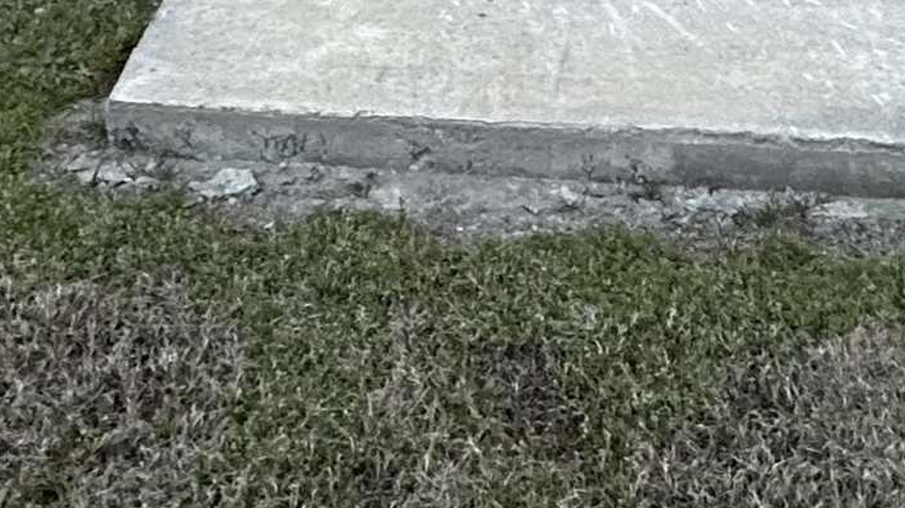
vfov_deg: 13.6
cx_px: 523
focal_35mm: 66
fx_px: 1583
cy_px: -693
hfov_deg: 31.8
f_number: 2.2
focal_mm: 2.22
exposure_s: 1/60
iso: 800
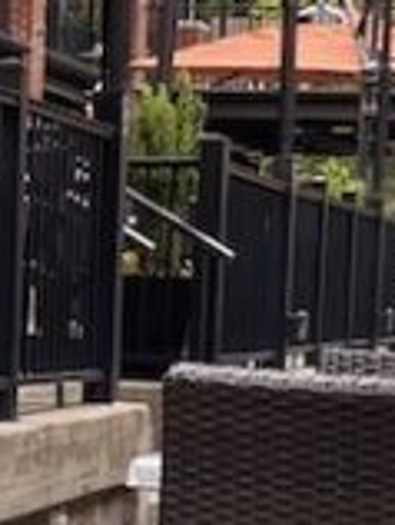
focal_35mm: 168
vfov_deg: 11.5
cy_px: 605
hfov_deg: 8.8
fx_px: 2549
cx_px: -60
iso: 40
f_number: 1.8
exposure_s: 1/122
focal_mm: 4.25
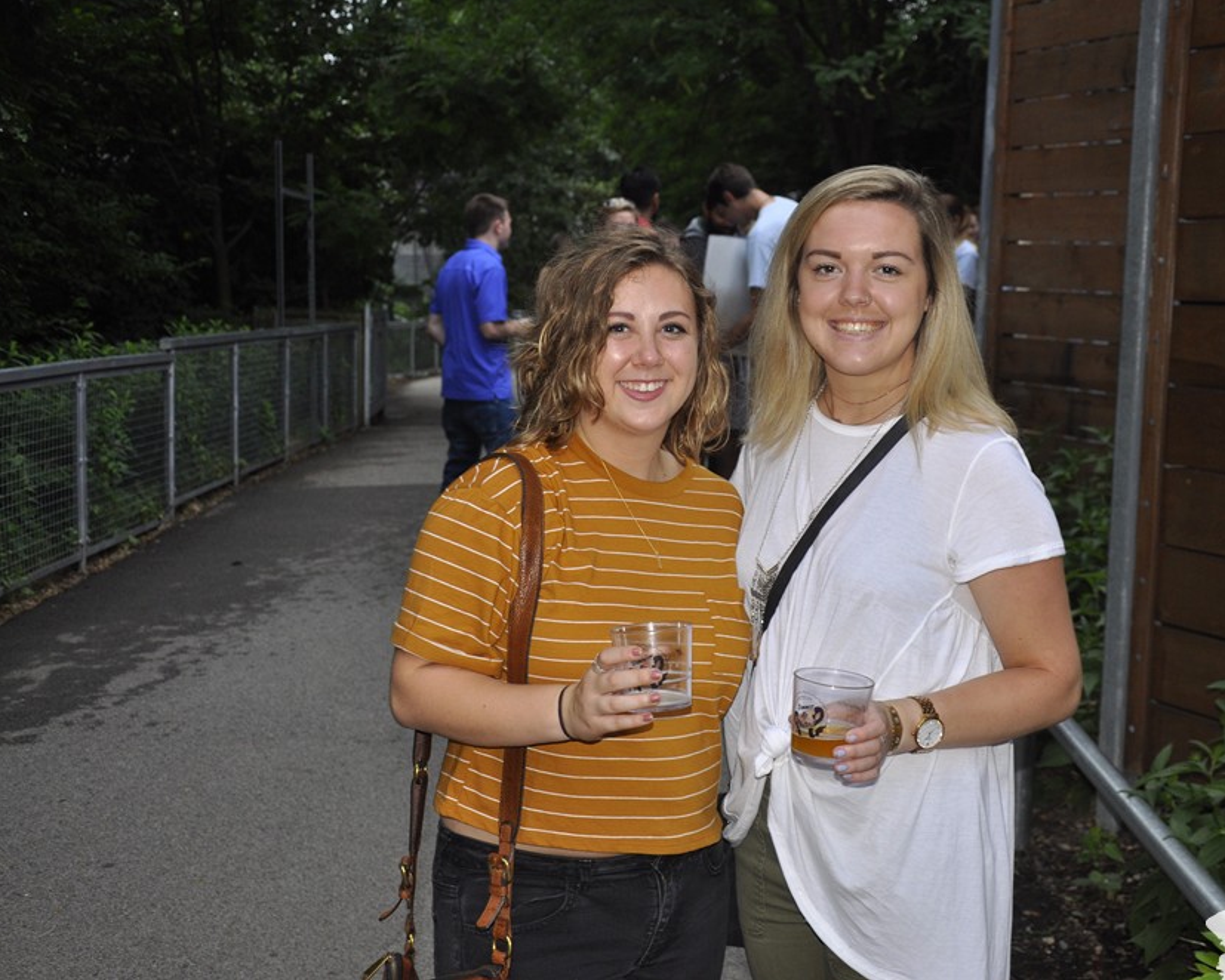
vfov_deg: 29.7
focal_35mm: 51
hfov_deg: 36.6
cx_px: 715
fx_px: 1849
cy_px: 490
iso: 400
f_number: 4.2
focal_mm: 30
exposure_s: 1/60
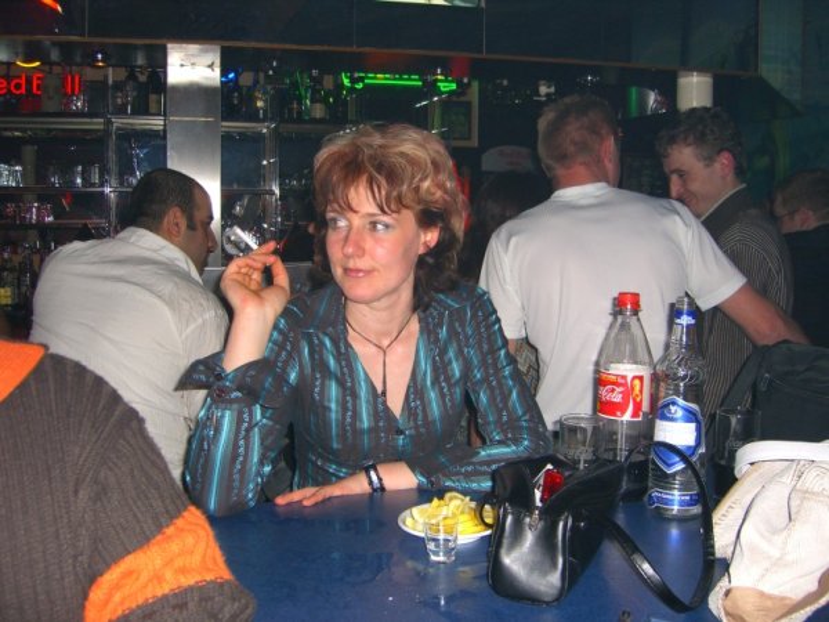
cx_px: 414
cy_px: 311
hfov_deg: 49.0
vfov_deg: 37.7
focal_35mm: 38
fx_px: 910
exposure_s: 1/60
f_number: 2.8
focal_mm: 7.9
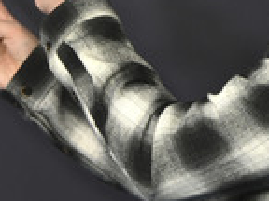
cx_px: 210
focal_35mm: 345
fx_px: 2681
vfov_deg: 4.3
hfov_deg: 5.7
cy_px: -13
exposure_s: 1/160
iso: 320
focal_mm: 115
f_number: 6.3
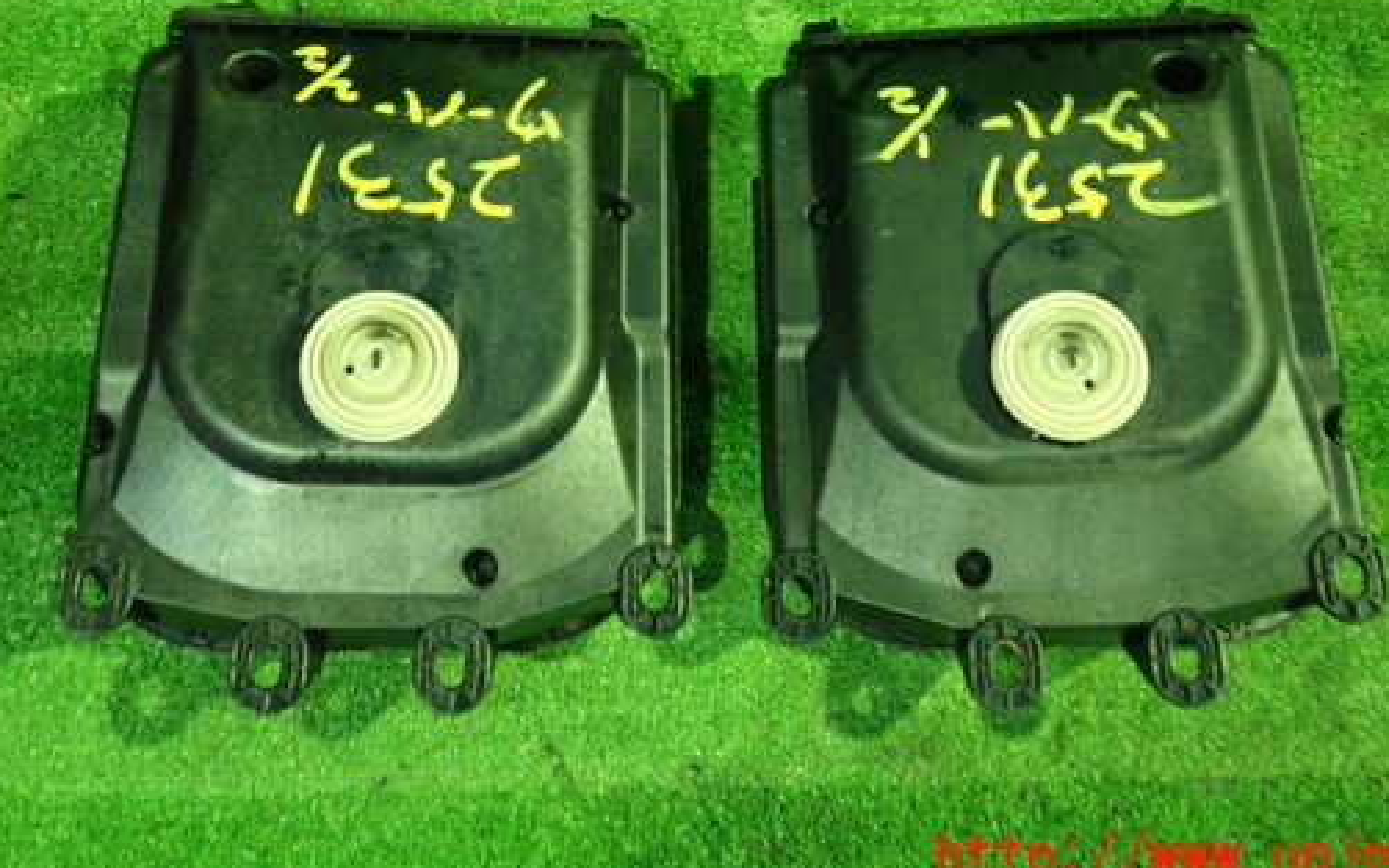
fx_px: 1439
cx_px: 730
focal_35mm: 38
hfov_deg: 51.5
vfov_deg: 33.2
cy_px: 271
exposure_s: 1/30
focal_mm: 5.5
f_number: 2.3
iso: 1000
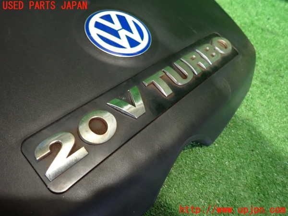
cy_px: 108
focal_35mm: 25
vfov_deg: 54.9
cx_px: 144
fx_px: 208
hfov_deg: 69.4
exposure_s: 1/30
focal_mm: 4.5
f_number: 2
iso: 800
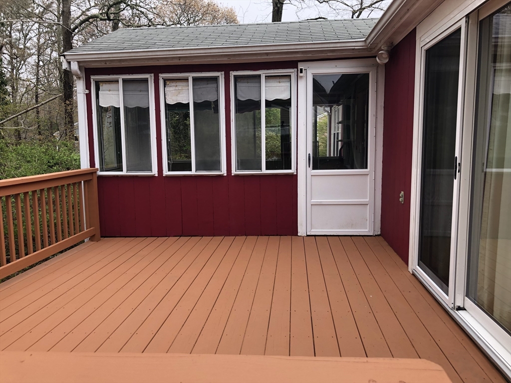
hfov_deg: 63.4
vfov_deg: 49.7
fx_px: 413
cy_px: 192
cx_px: 256
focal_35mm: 28
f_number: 1.8
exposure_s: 1/607
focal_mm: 3.99
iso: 20
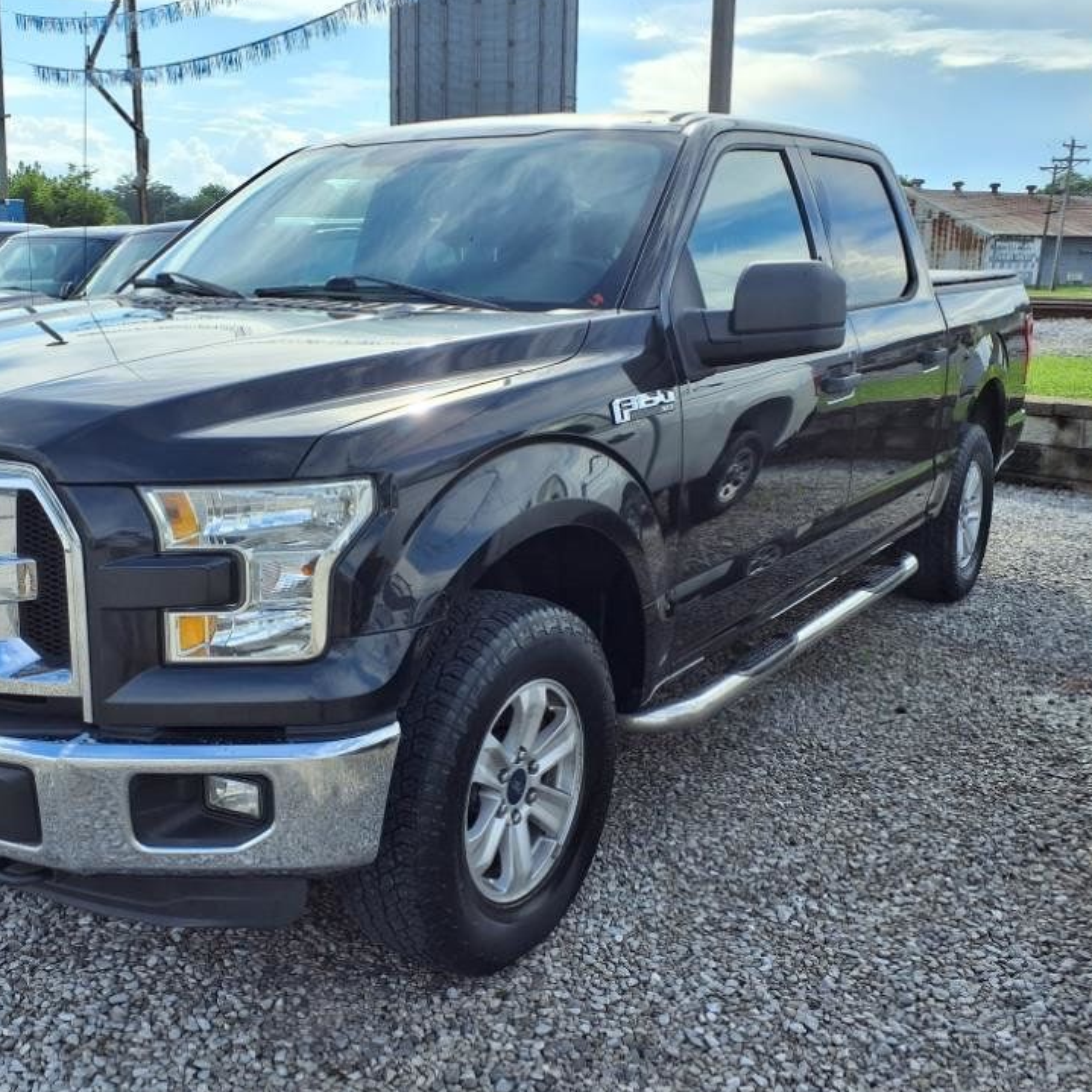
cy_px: 576
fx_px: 1213
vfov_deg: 48.4
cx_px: 409
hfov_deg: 48.0
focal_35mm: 34
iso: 40
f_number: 1.9
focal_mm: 3.58
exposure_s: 1/1667
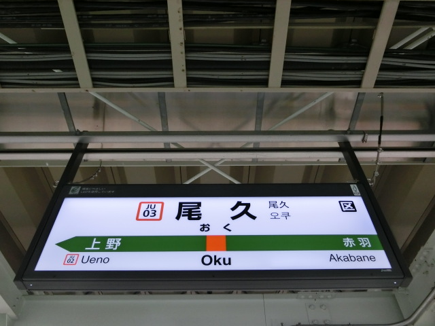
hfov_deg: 61.7
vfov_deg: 48.2
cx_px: 218
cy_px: 163
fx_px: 364
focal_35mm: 29
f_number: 3.7
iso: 200
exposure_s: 1/125
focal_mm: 5.2
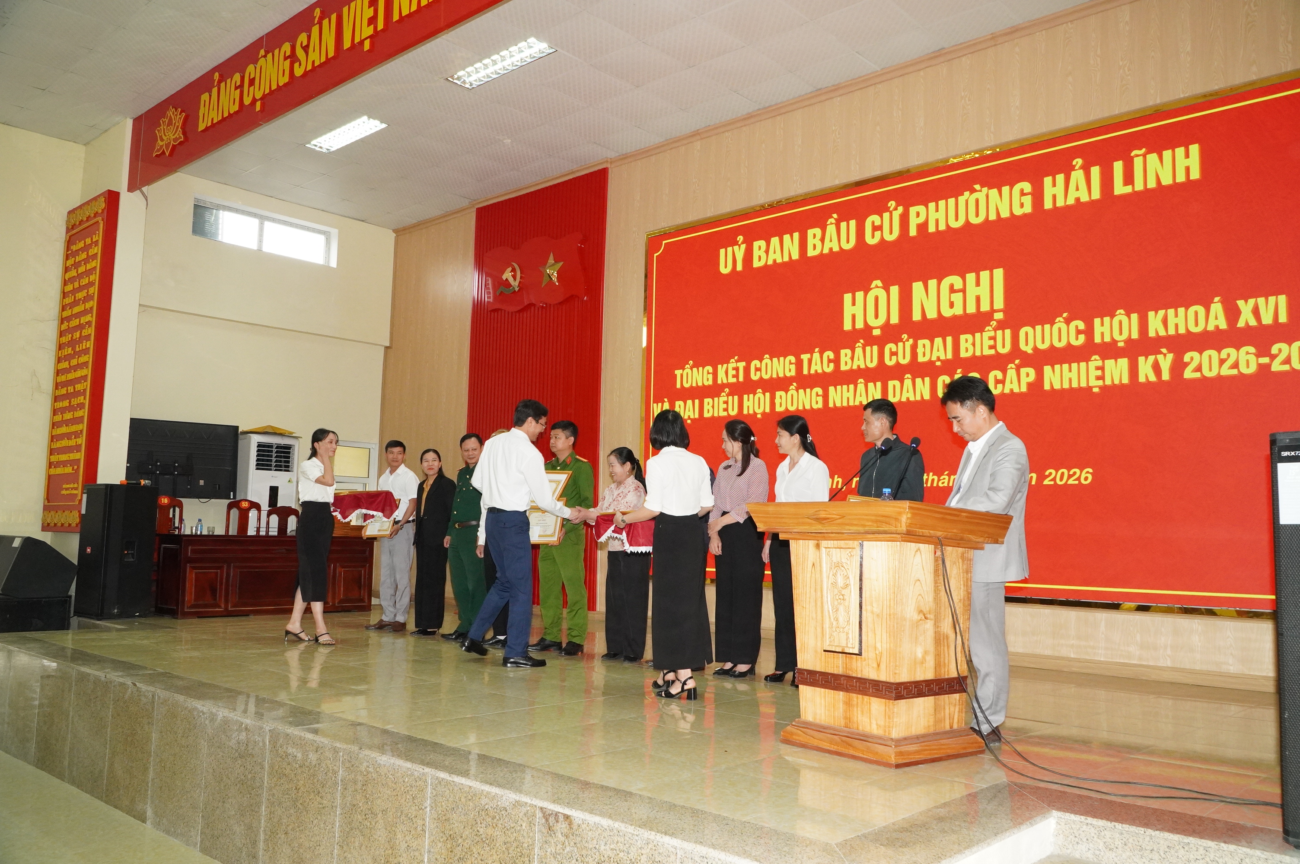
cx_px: 650
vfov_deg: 47.8
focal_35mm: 27
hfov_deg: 67.4
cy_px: 432
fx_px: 974
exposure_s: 1/60
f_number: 9
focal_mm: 18
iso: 2500
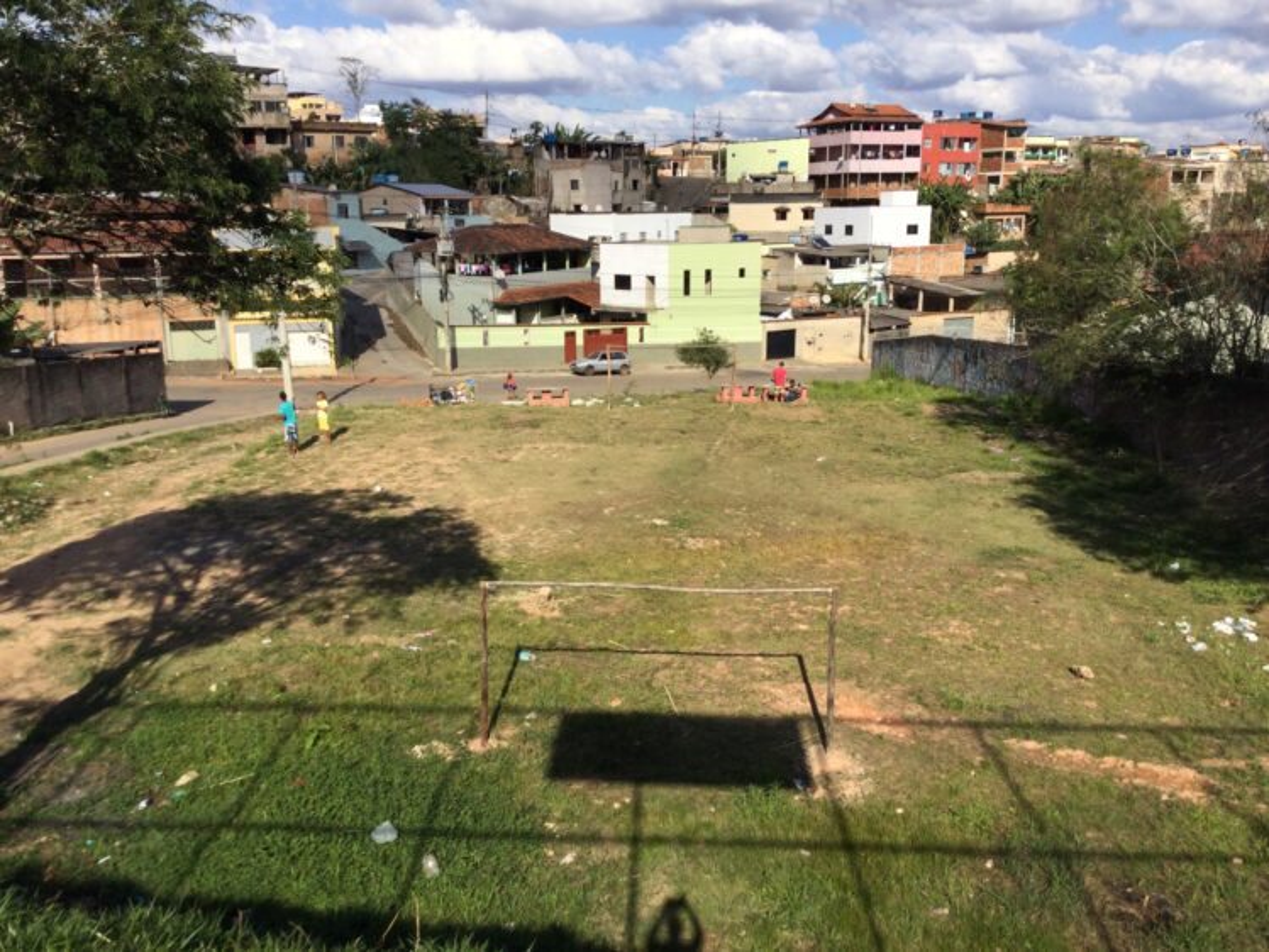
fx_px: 1137
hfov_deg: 58.3
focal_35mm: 31
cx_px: 634
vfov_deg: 45.5
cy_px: 476
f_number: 2.4
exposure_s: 1/1773
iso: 25
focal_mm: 3.3
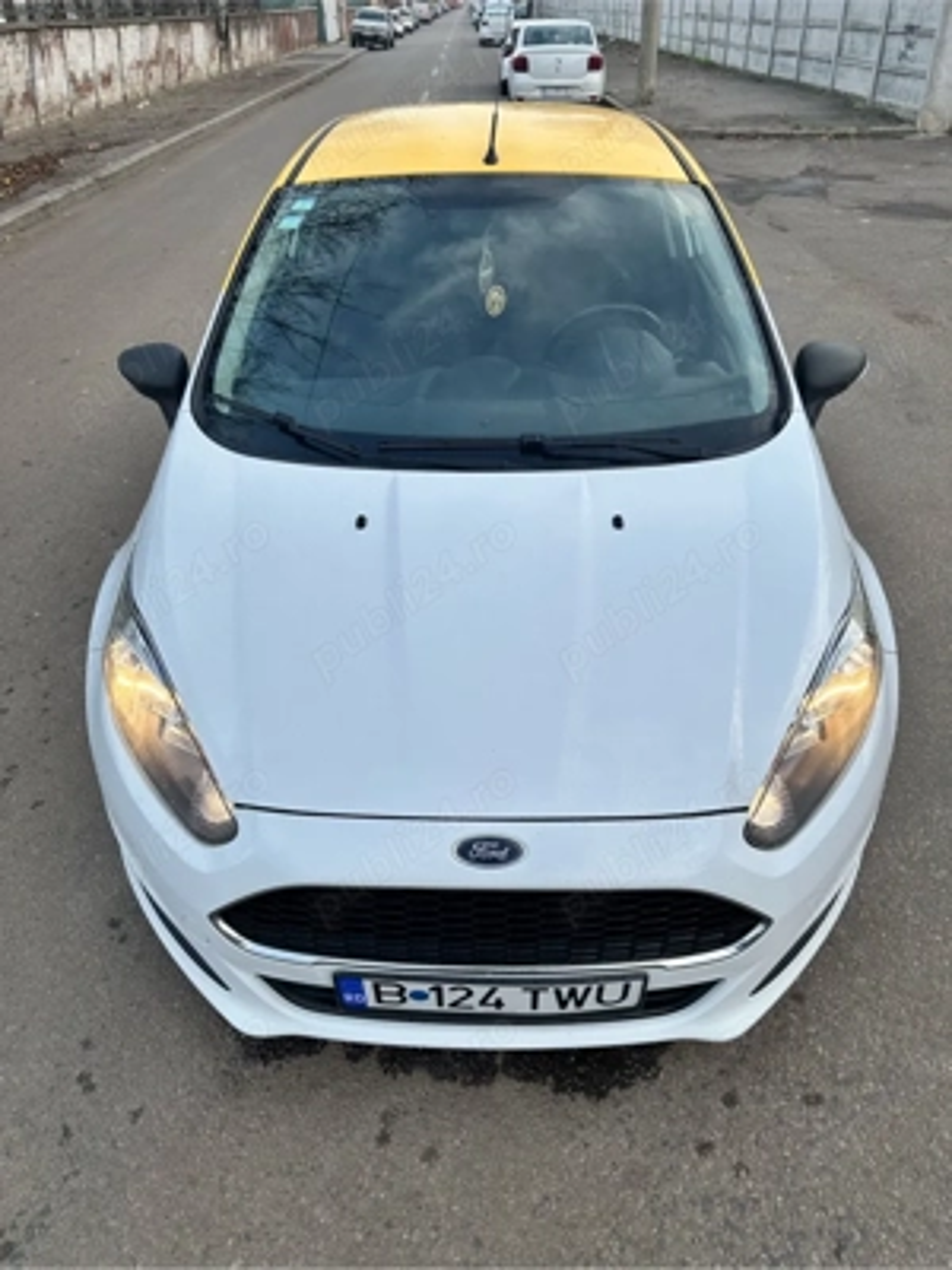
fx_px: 880
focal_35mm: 24
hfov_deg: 56.8
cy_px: 635
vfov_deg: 71.6
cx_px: 476
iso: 80
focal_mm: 6.86
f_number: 1.78
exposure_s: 1/989
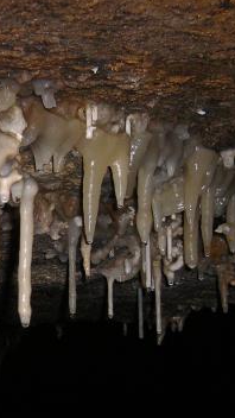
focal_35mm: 143
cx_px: -50
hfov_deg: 8.4
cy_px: 204
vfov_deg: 15.0
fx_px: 1584
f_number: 3.6
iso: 100
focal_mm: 11.9
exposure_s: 1/100
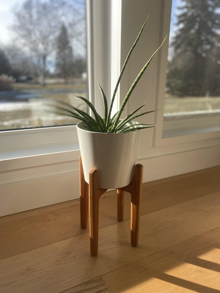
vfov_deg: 67.3
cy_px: 146
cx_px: 110
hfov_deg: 53.1
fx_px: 220
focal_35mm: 26
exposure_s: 1/719
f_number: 1.8
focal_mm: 4.25
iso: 32
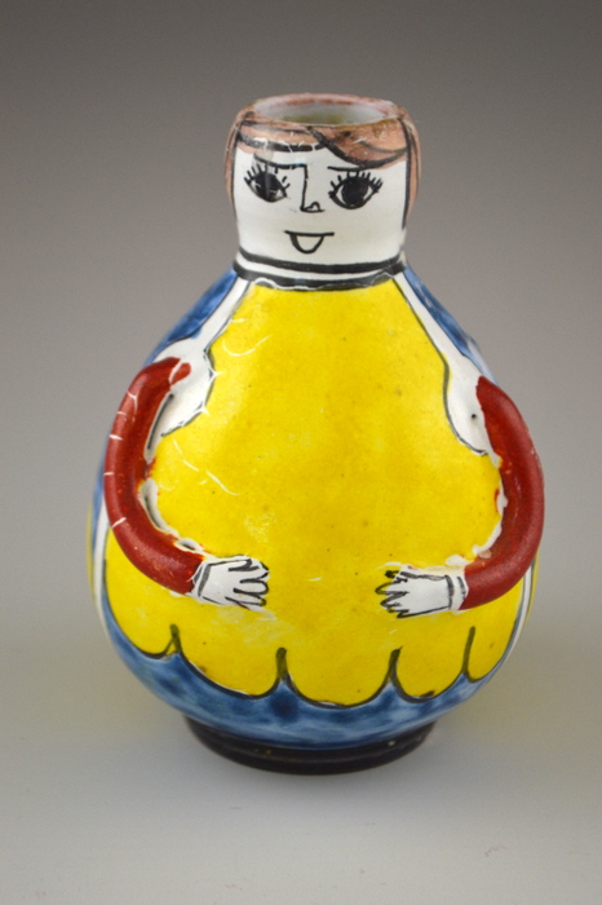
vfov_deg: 24.6
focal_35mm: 82
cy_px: 452
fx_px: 2071
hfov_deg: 16.5
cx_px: 301
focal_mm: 55
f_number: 5.6
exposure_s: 1/125
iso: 320
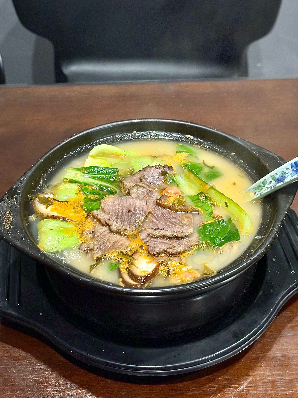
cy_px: 199
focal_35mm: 52
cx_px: 149
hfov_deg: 28.0
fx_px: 597
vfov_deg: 36.8
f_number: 1.6
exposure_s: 1/28
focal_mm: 5.96
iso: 400
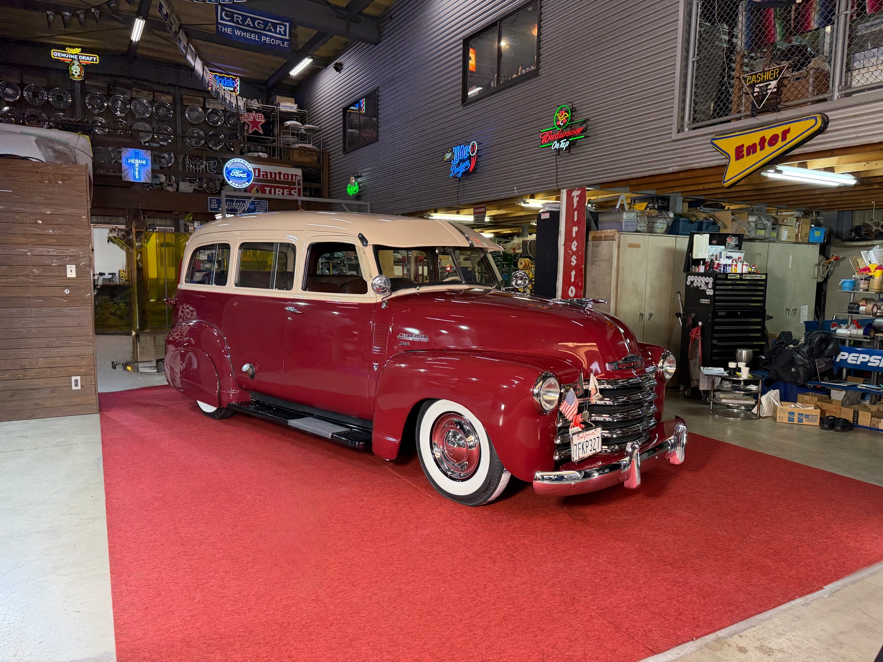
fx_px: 612
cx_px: 442
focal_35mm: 24
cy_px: 331
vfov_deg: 56.8
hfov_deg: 71.6
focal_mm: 6.76
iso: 320
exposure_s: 1/100
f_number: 1.78
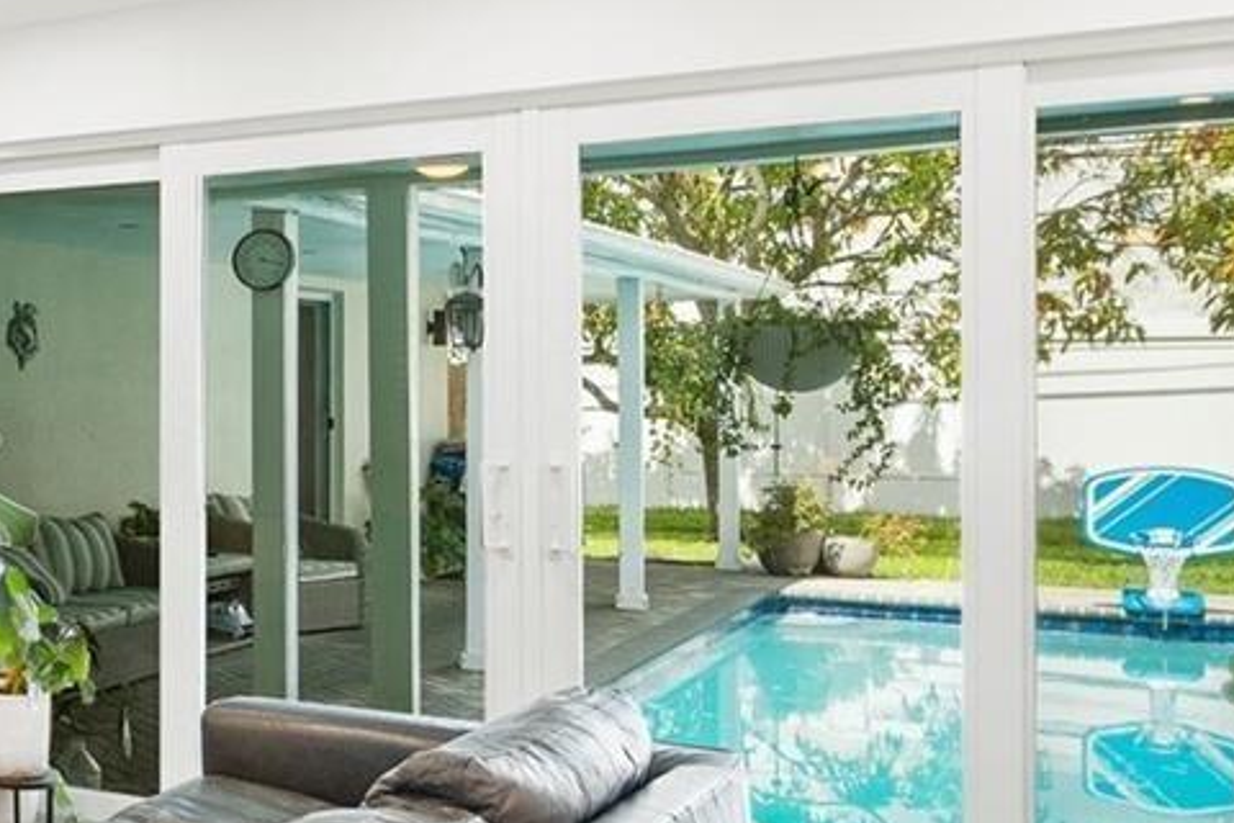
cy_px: 436
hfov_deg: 29.4
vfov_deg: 27.0
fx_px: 1714
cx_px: -478
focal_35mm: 50
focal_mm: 15
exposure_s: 1/15
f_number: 8
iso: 560
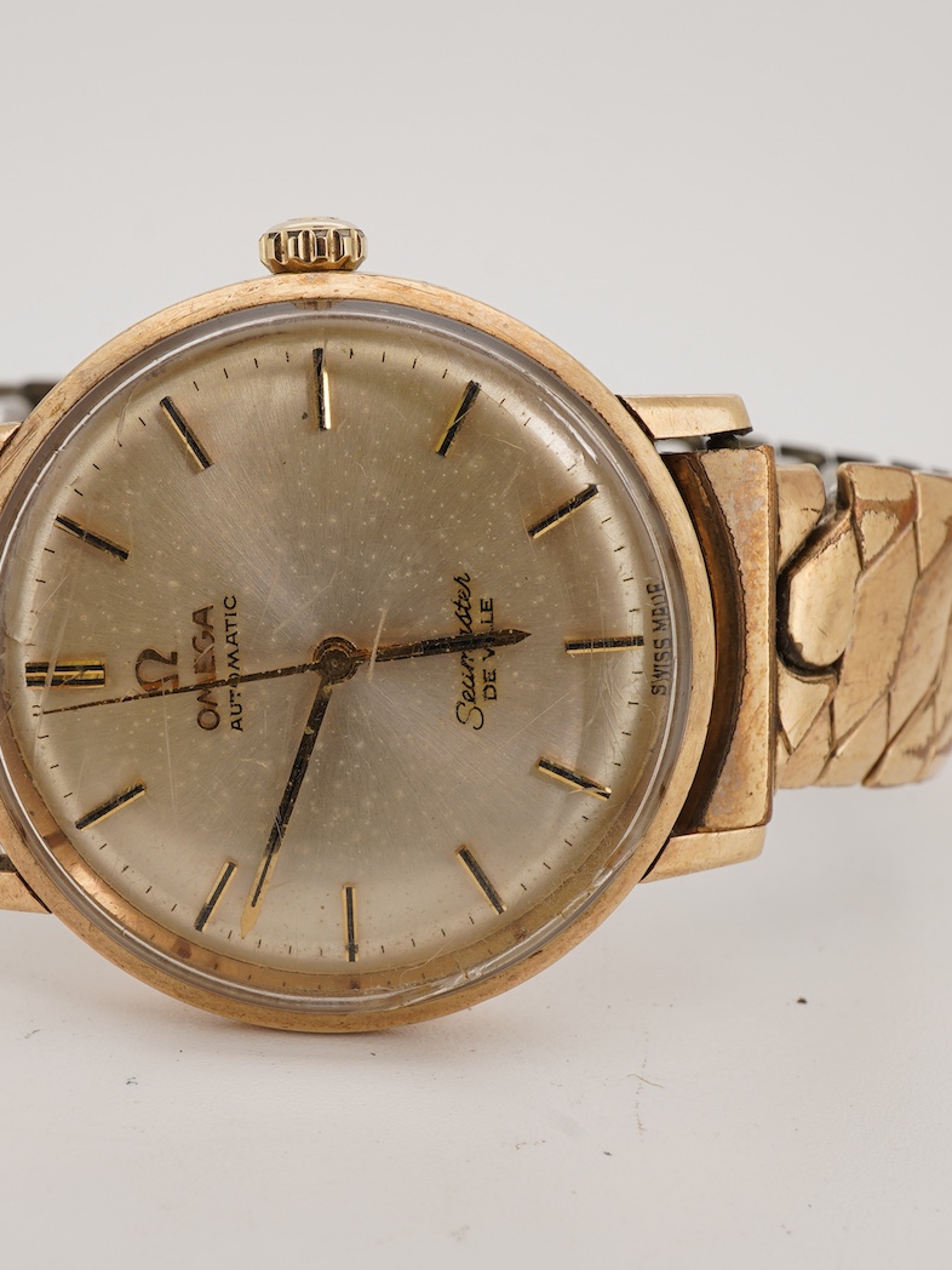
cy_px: 635
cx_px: 371
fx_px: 2383
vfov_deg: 29.8
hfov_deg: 22.5
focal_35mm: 65
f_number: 22
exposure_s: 1/160
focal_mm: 30
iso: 160
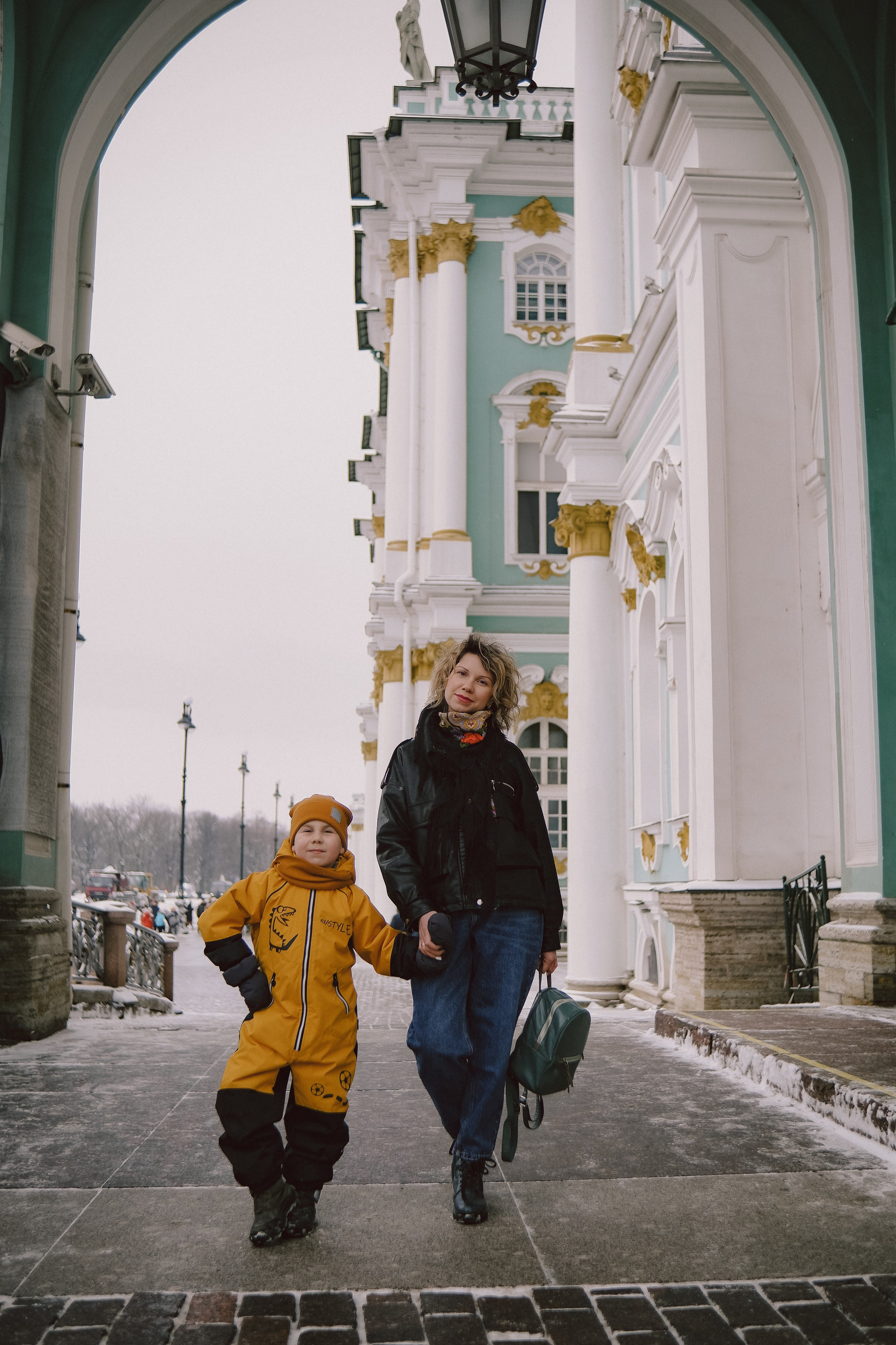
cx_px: 448
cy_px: 672
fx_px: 1307
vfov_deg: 54.4
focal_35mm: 35
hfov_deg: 37.9
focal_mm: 23
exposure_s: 1/2500
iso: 200
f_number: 2
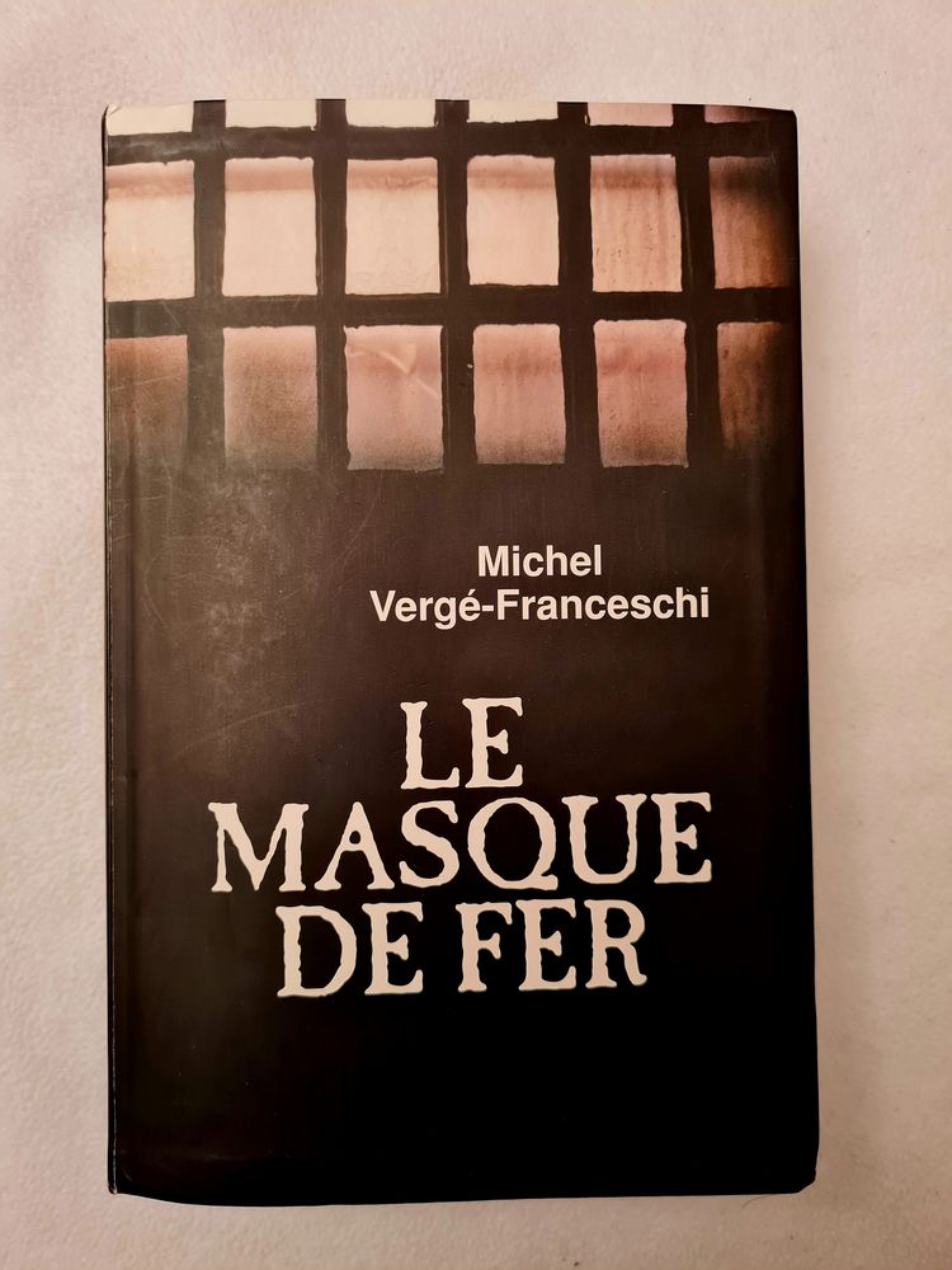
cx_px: 476
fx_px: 953
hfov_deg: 53.1
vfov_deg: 67.3
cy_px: 635
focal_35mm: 26
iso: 200
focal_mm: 5.4
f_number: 1.8
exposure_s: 1/50
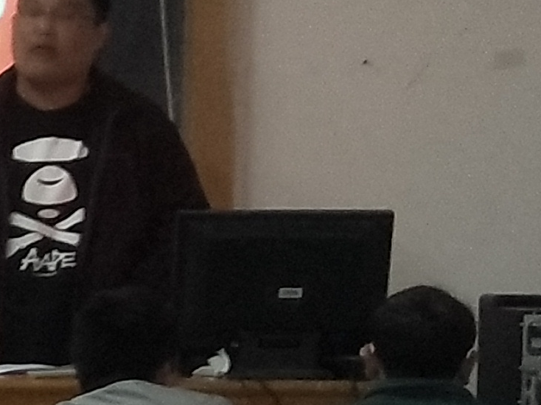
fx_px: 2453
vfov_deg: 9.3
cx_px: -718
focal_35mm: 157
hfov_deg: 10.9
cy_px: 499
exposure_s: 1/50
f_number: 1.7
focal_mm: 4.27
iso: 237
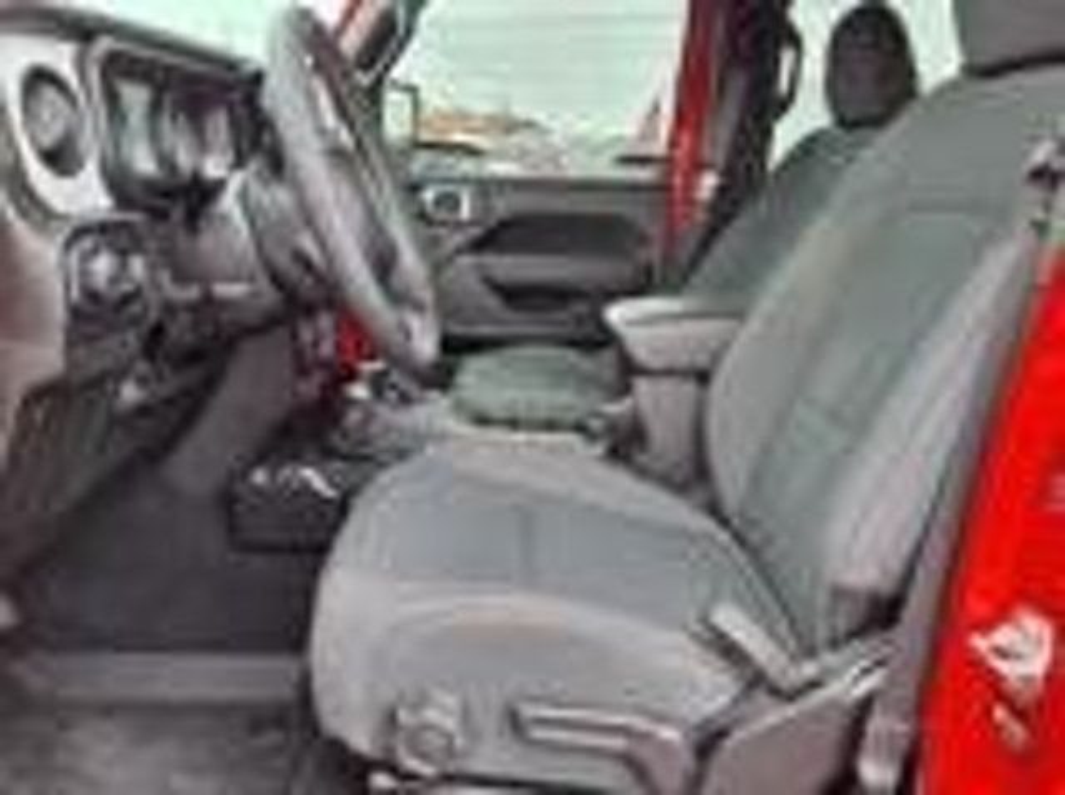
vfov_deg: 51.2
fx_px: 829
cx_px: 532
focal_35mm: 27
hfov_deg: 65.4
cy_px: 398
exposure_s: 1/120
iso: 50
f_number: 1.9
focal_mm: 3.58
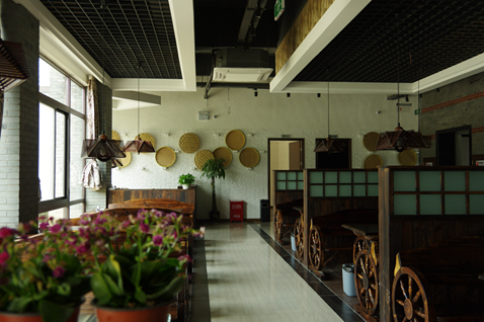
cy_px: 161
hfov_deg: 60.3
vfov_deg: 42.3
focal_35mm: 31
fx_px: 416
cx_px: 242
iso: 200
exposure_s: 1/50
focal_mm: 21
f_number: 4.5
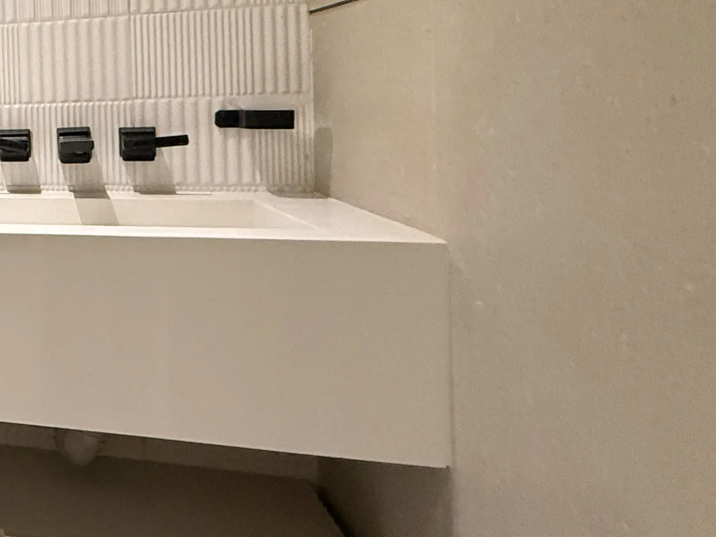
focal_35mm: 42
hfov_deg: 29.3
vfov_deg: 33.5
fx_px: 869
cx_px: -337
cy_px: 118
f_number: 2.2
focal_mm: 2.22
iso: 320
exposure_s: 1/120
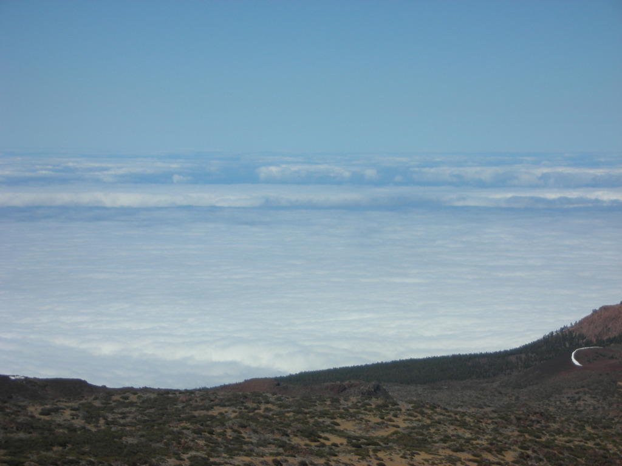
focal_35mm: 105
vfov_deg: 14.1
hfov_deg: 18.7
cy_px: 233
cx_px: 311
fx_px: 1887
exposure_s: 1/77.4
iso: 50
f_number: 15.1
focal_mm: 17.4
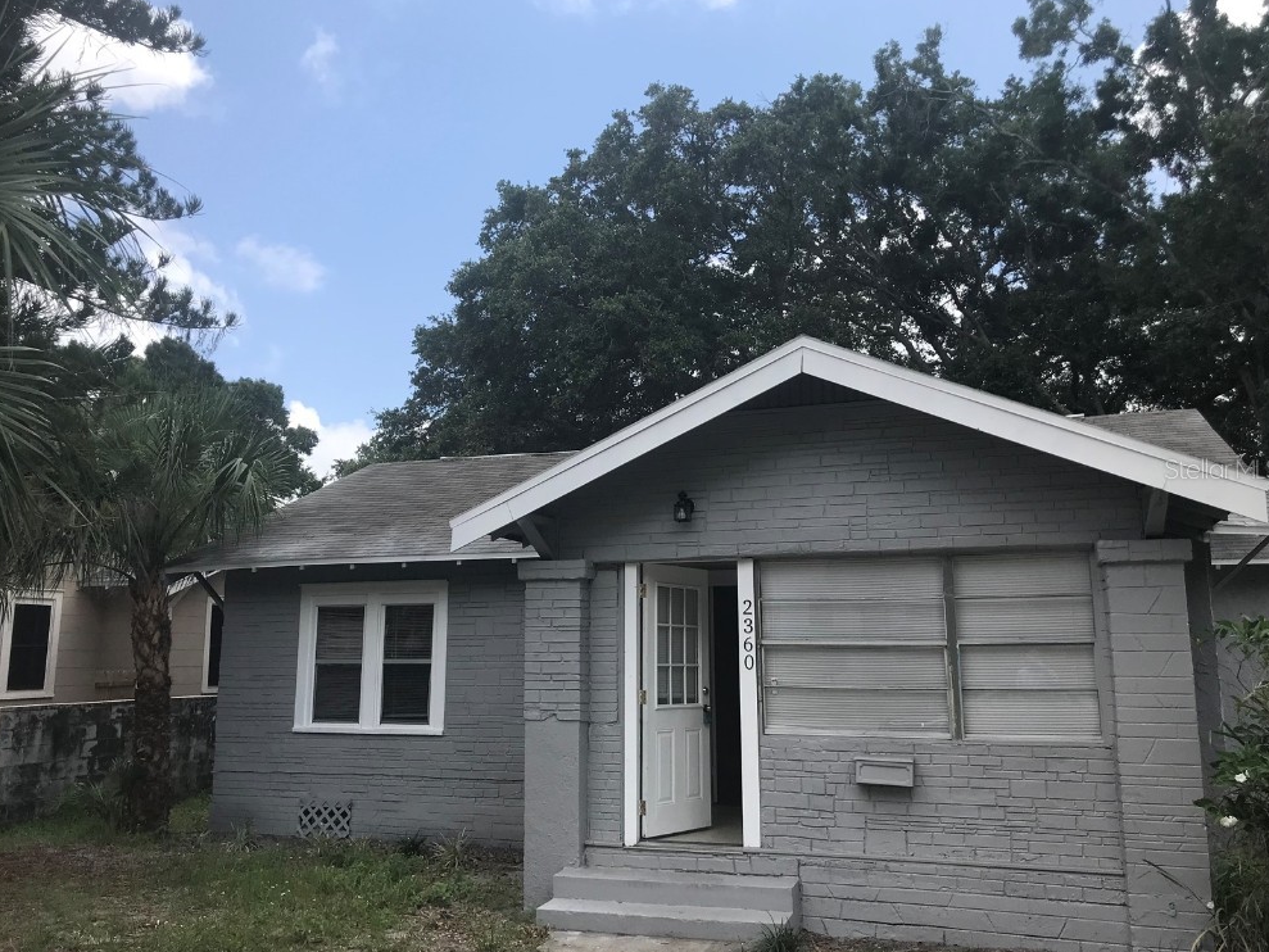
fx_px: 1063
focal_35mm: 29
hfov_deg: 61.7
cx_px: 629
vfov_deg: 48.2
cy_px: 468
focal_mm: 3.99
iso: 20
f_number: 1.8
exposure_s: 1/1546
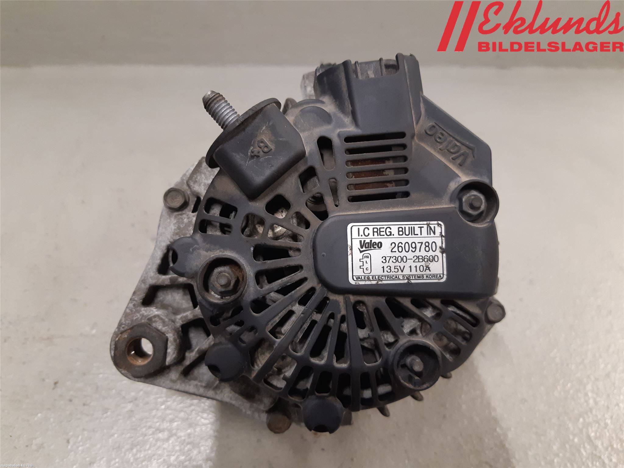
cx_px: 312
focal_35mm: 26
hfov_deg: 67.3
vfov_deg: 53.1
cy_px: 234
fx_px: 469
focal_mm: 3.93
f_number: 1.7
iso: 160
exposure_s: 1/50
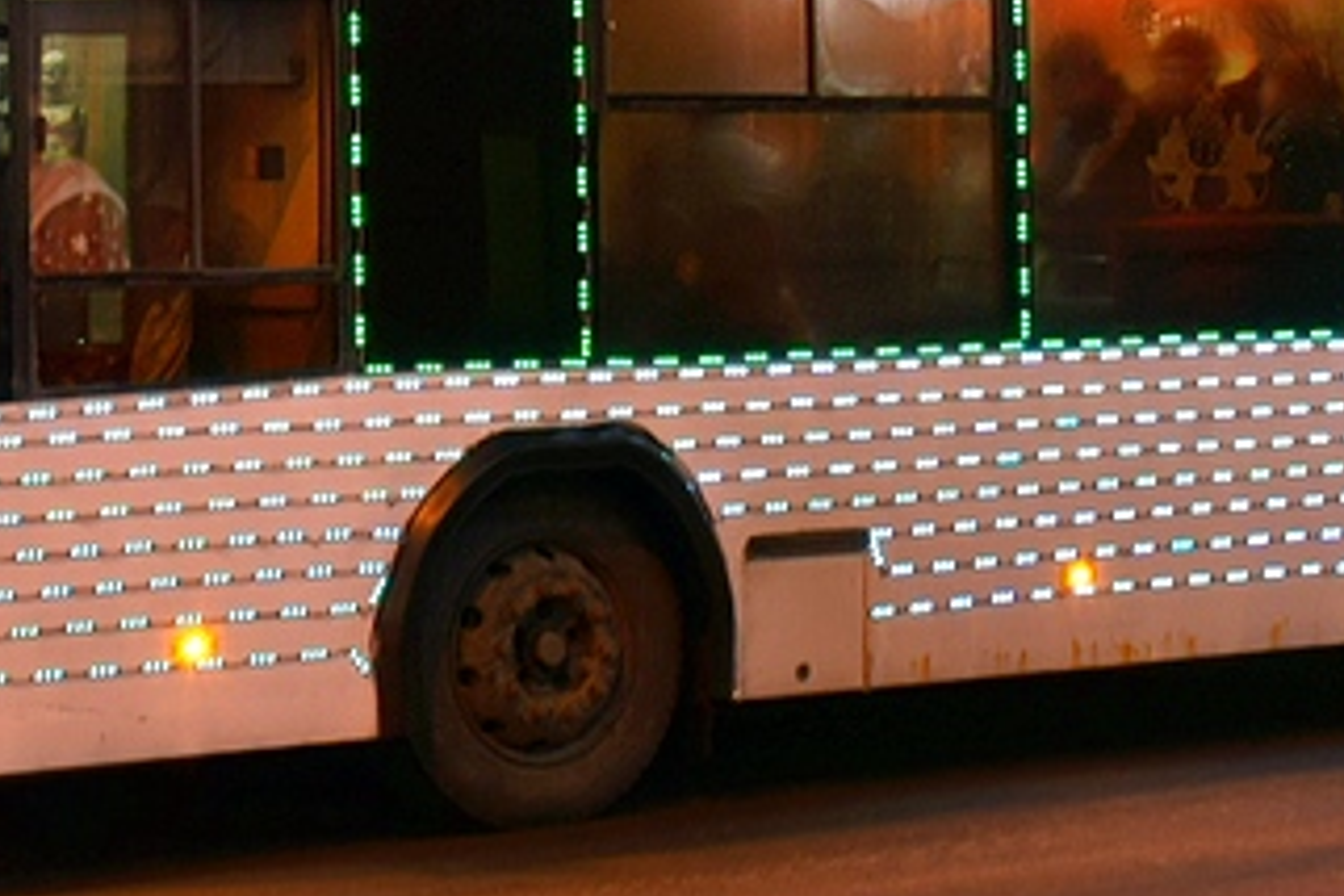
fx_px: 4181
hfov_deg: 18.2
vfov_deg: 11.6
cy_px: -498
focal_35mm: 112
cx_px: 561
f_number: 10
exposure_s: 1.3
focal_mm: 20
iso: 100
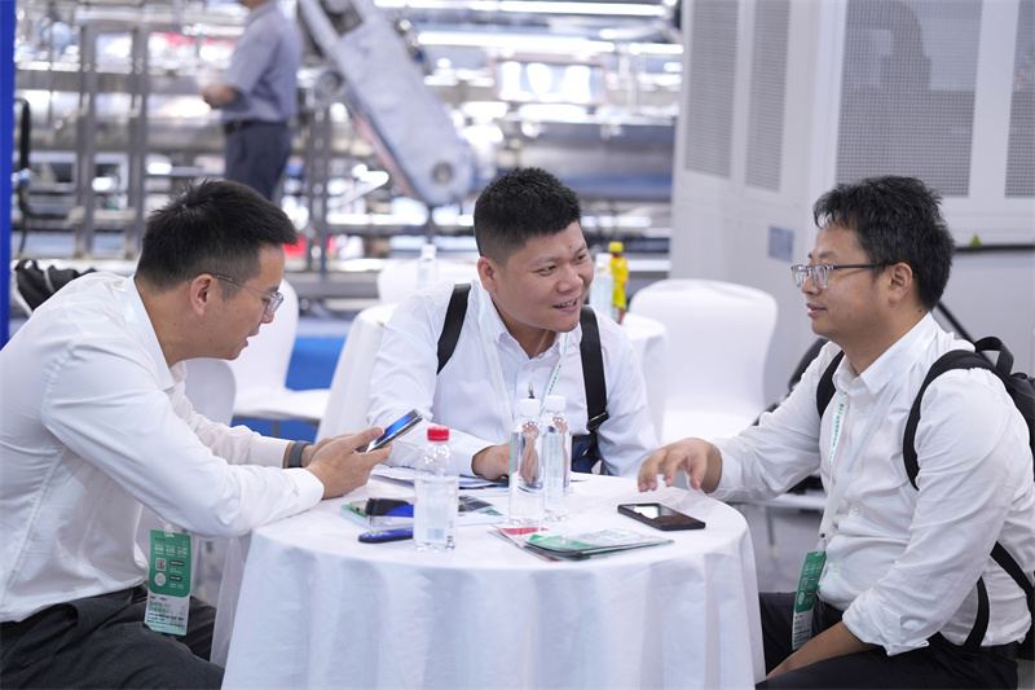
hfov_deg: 24.2
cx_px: 518
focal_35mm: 84
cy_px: 345
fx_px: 2414
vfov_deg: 16.3
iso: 200
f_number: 2
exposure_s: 1/200
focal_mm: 56
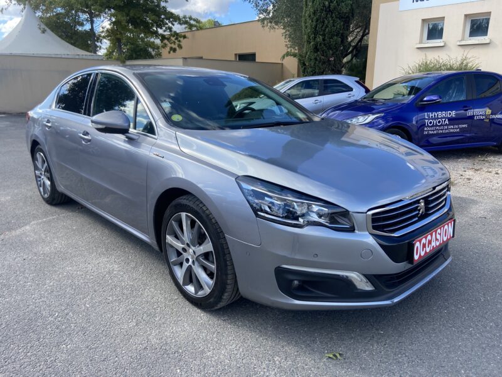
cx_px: 251
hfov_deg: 67.3
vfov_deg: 53.1
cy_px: 188
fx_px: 377
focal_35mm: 26
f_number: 1.8
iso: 32
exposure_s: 1/782
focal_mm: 4.25
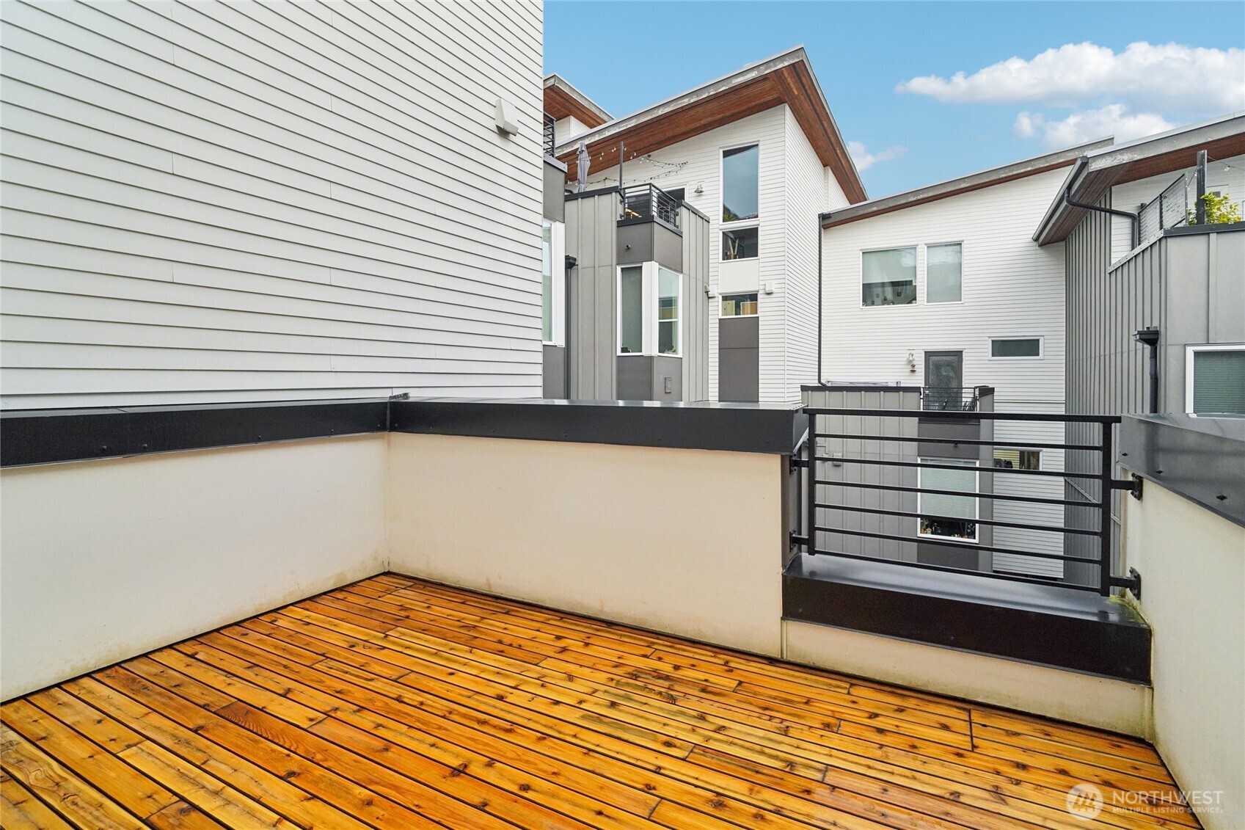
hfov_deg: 96.7
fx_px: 553
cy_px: 415
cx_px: 622
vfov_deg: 73.7
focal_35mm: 16
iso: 1600
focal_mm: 16
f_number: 8
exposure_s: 1/1000
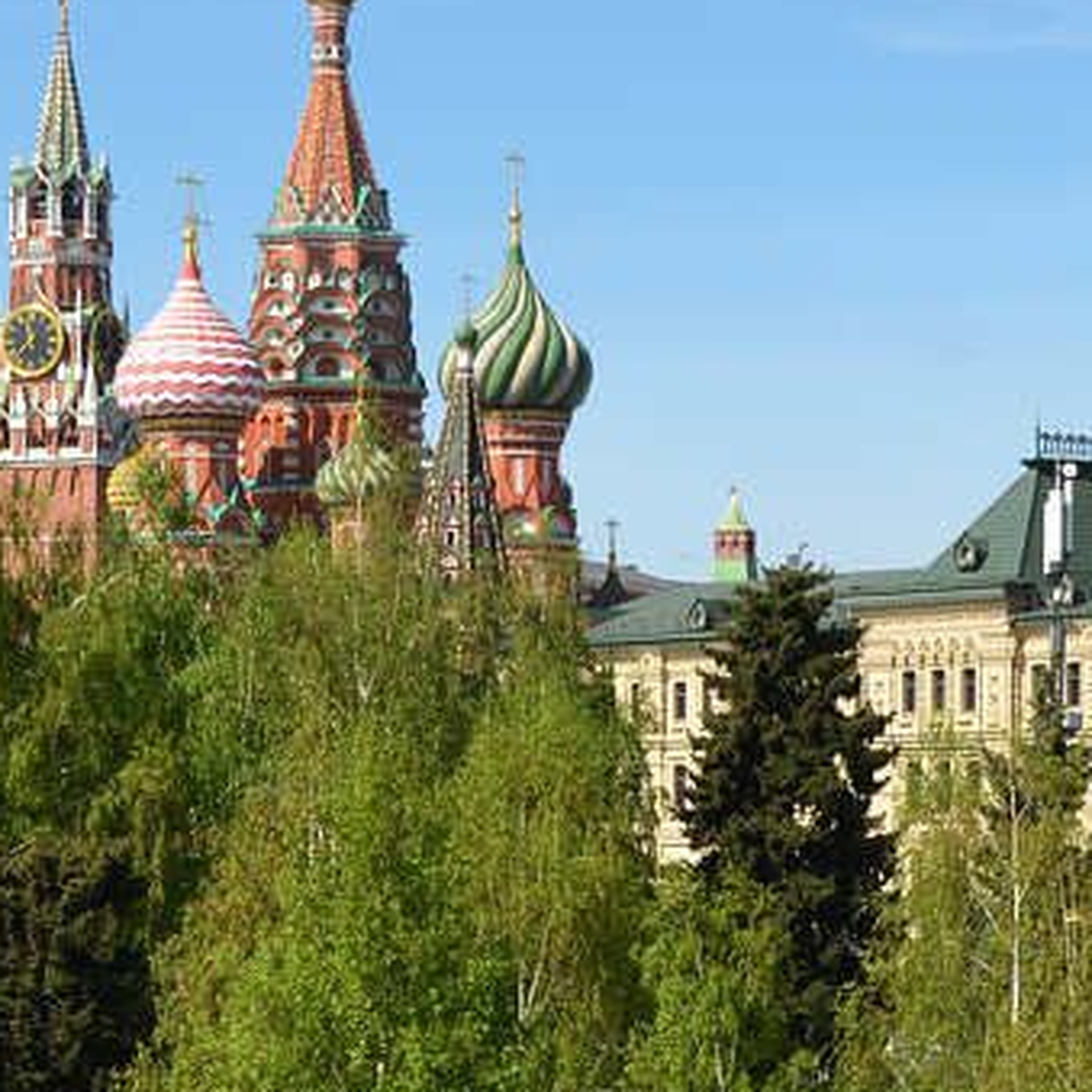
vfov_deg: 14.9
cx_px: 551
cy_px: 591
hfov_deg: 14.9
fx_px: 4176
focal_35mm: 117
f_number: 8
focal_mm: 26
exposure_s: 1/250
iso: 160
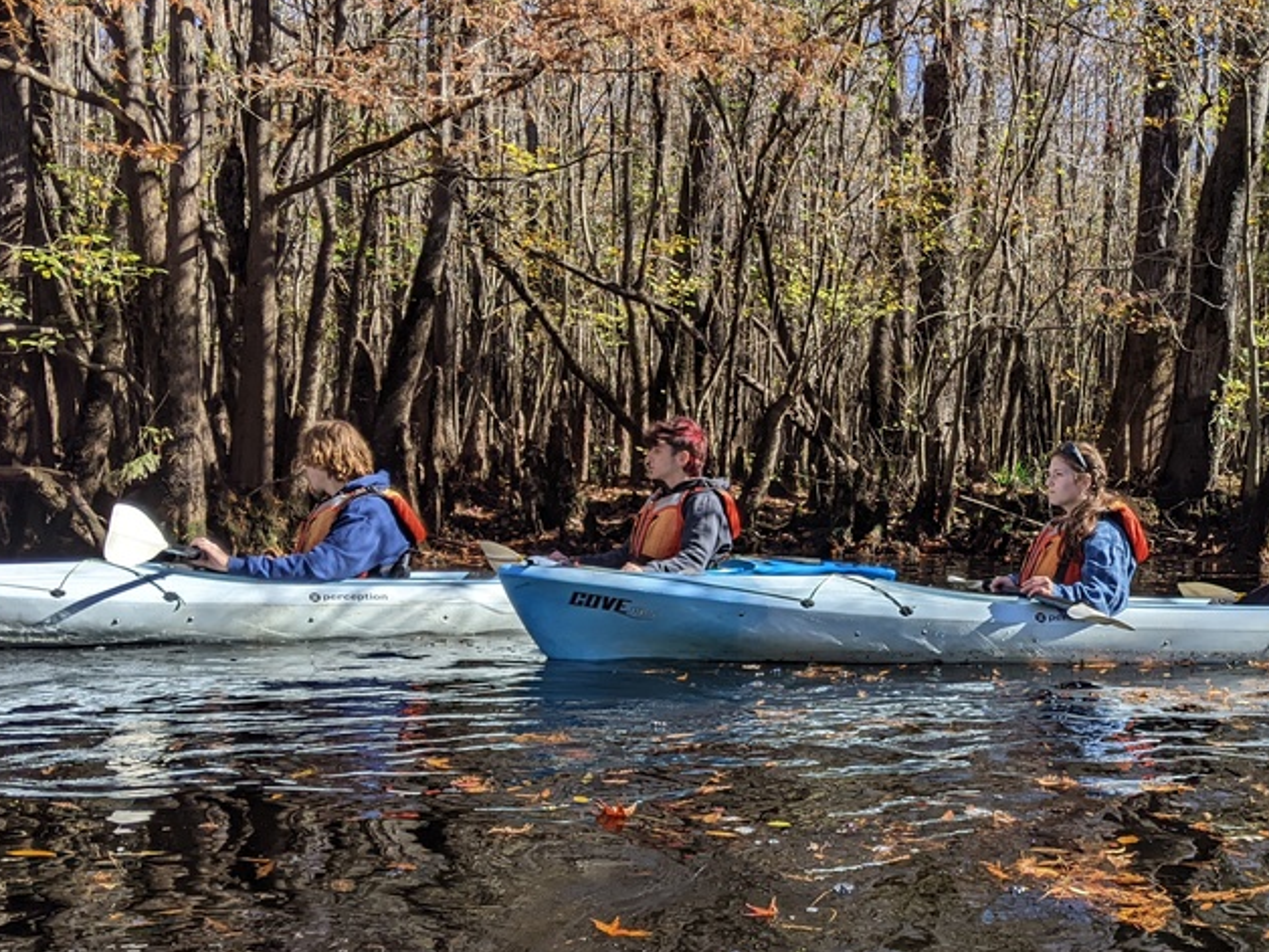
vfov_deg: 32.7
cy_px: 584
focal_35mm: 44
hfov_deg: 41.7
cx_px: 944
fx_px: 1613
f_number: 1.8
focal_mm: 4.44
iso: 52
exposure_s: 1/1675
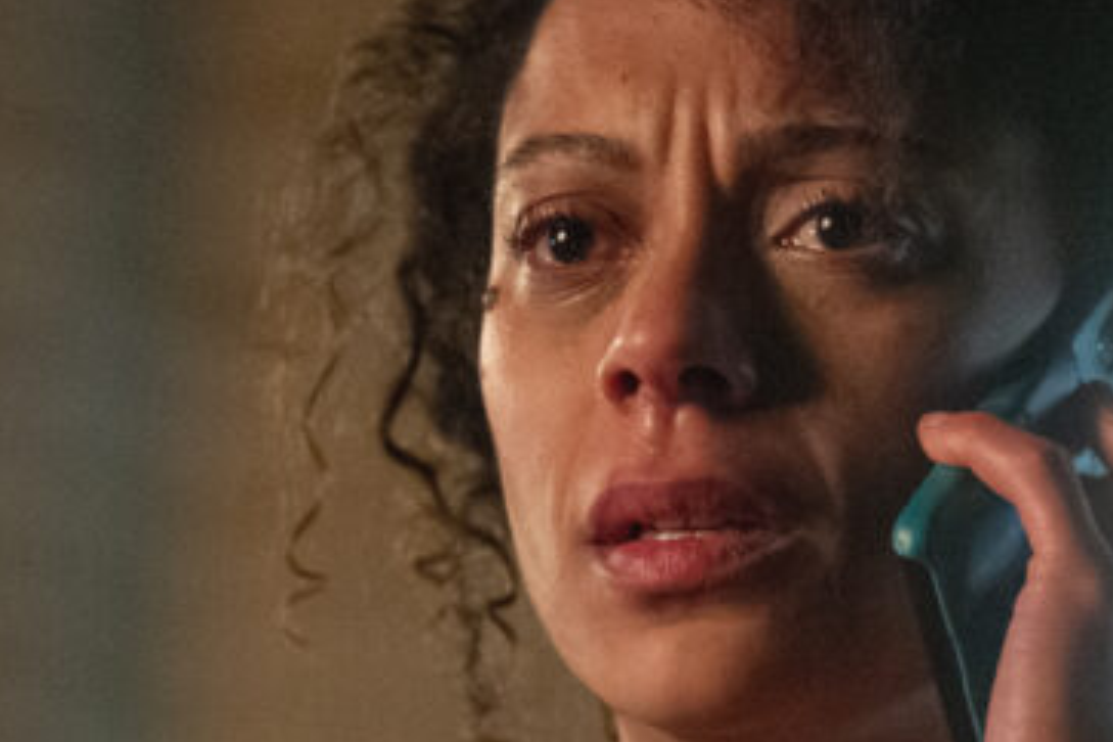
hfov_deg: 4.4
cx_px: 653
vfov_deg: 3.0
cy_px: 642
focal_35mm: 465
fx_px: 14375
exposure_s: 1/125
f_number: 2.8
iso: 6400
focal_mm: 165
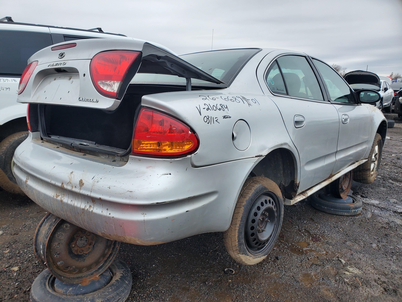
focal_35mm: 26
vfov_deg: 53.1
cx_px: 201
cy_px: 151
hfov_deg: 67.3
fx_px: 302
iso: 50
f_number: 2.4
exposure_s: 1/710
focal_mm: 4.3
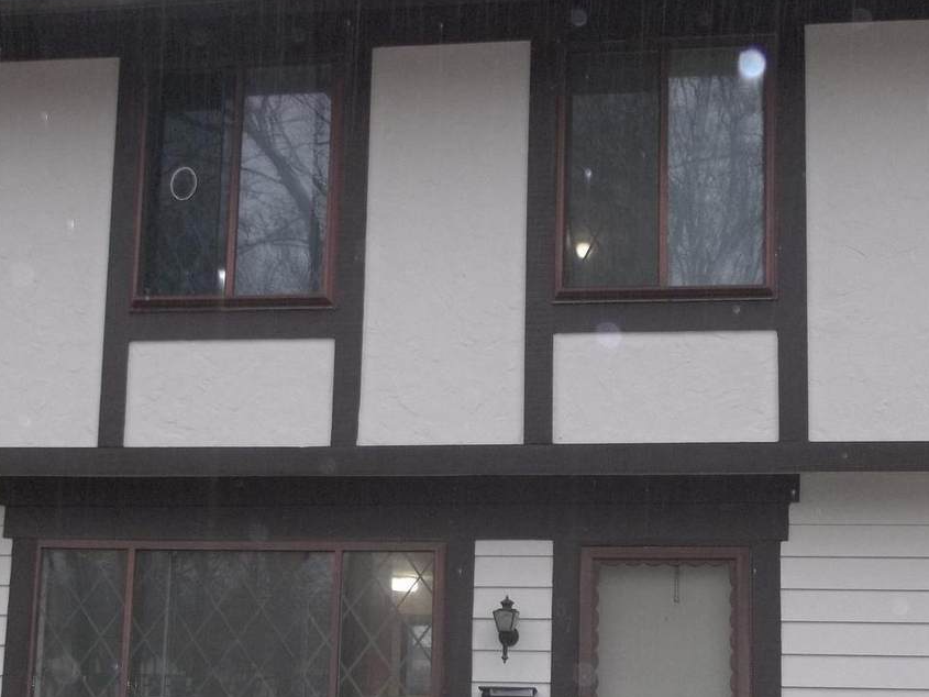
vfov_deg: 28.8
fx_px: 1342
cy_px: 500
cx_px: 538
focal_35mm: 50
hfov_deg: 38.1
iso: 160
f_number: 3.3
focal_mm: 5.9
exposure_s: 1/50
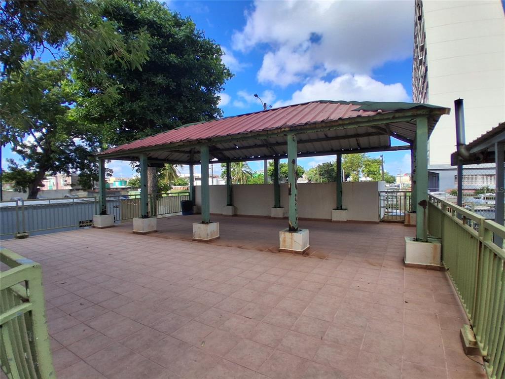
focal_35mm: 17
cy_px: 190
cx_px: 252
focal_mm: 1.4
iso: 50
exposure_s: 1/1401
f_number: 2.2
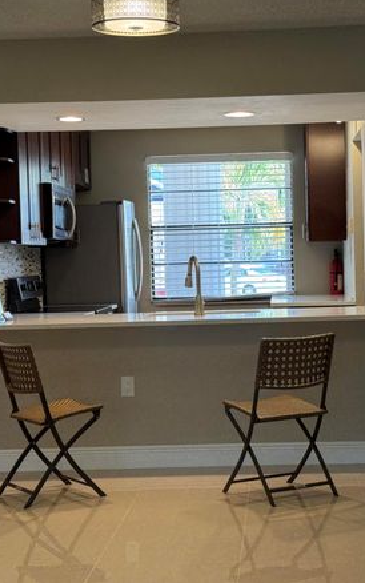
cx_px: 210
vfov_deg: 29.8
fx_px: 1097
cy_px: 290
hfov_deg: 18.9
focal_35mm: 69
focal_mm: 6.76
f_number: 1.78
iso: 50
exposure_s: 1/60
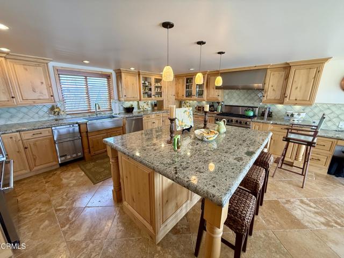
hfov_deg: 102.1
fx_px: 139
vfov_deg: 85.7
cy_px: 129
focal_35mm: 14
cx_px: 172
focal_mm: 2.22
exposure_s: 1/120
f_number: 2.2
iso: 250
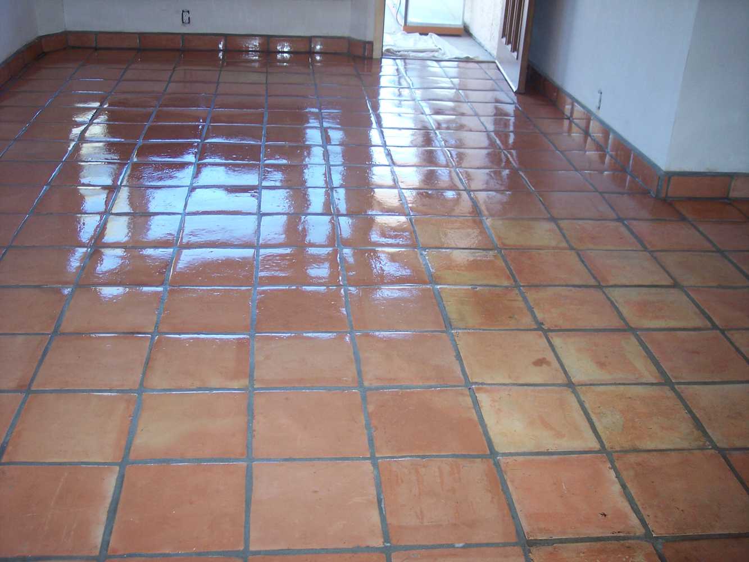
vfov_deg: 36.8
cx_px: 374
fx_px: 844
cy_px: 281
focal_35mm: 39
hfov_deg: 47.9
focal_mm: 8
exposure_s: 1/60
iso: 140
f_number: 2.8
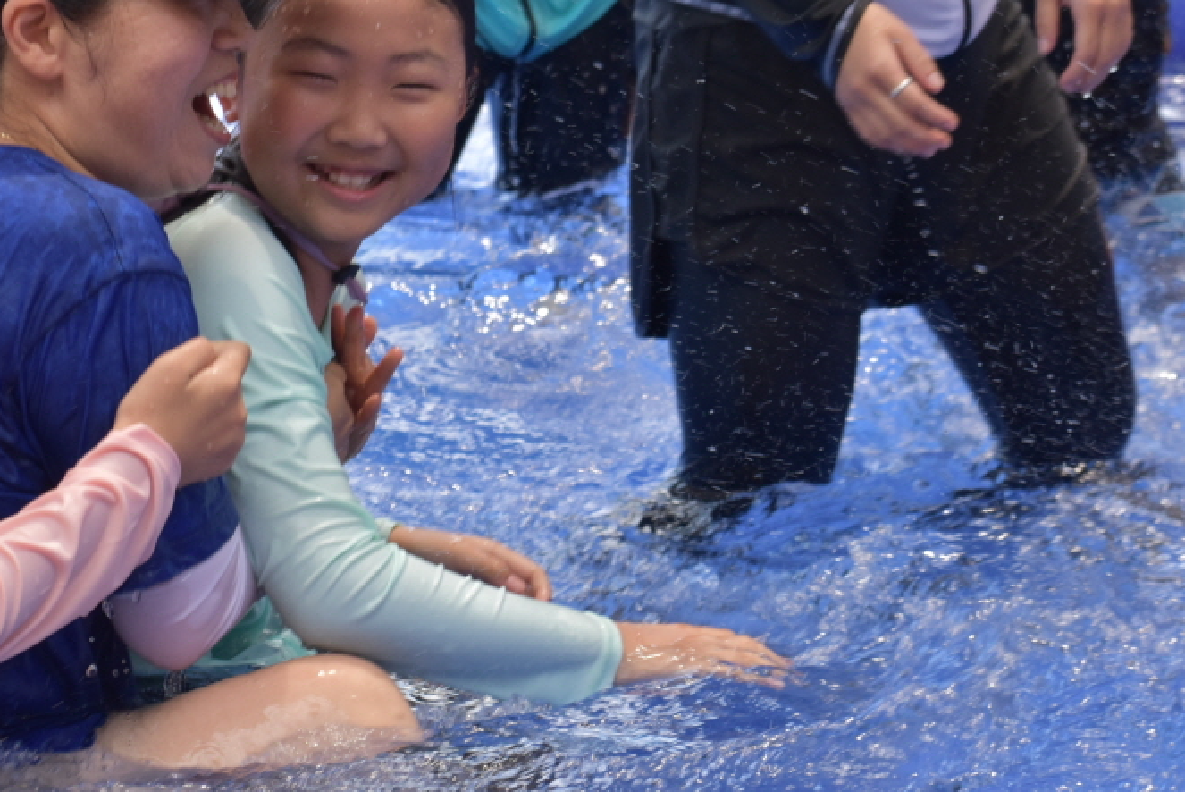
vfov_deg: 7.6
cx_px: 309
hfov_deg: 11.3
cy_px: 309
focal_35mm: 181
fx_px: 5962
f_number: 7.1
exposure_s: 1/200
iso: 400
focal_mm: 80
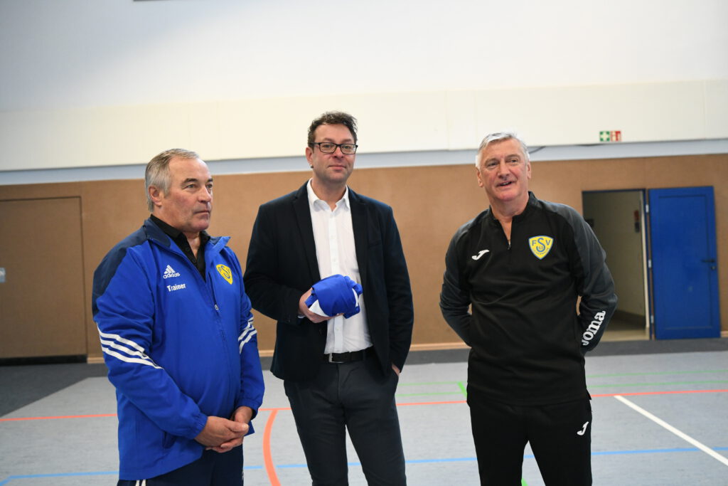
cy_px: 243
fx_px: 627
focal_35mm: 31
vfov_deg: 42.3
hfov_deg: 60.3
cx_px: 364
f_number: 2.8
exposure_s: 1/200
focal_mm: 31
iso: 4000
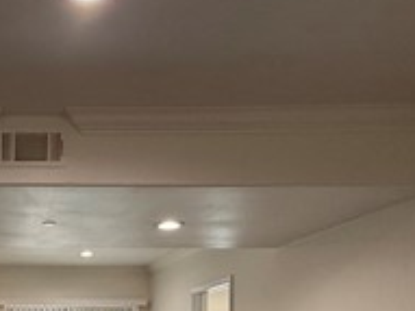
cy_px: 368
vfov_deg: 27.4
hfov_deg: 34.8
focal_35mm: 47
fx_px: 563
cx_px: -41
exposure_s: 1/120
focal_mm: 2.22
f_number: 2.2
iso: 160
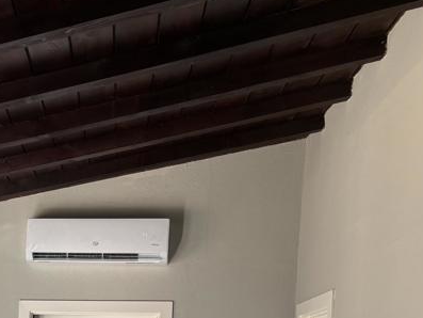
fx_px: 819
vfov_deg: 20.3
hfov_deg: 26.1
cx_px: -74
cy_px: 402
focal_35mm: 67
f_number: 1.6
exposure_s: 1/120
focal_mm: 5.96
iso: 64
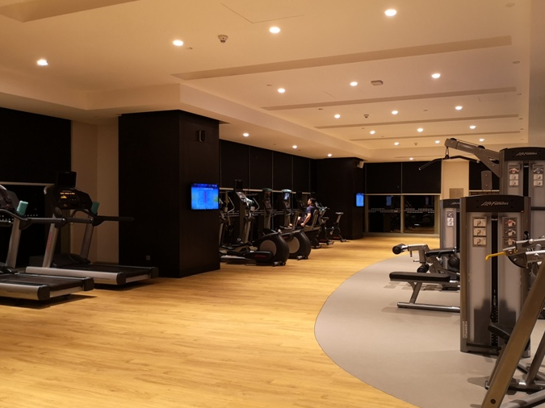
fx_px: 504
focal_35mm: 32
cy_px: 206
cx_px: 319
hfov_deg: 56.5
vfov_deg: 44.1
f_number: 1.8
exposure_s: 1/33.3
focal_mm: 3.95
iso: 320
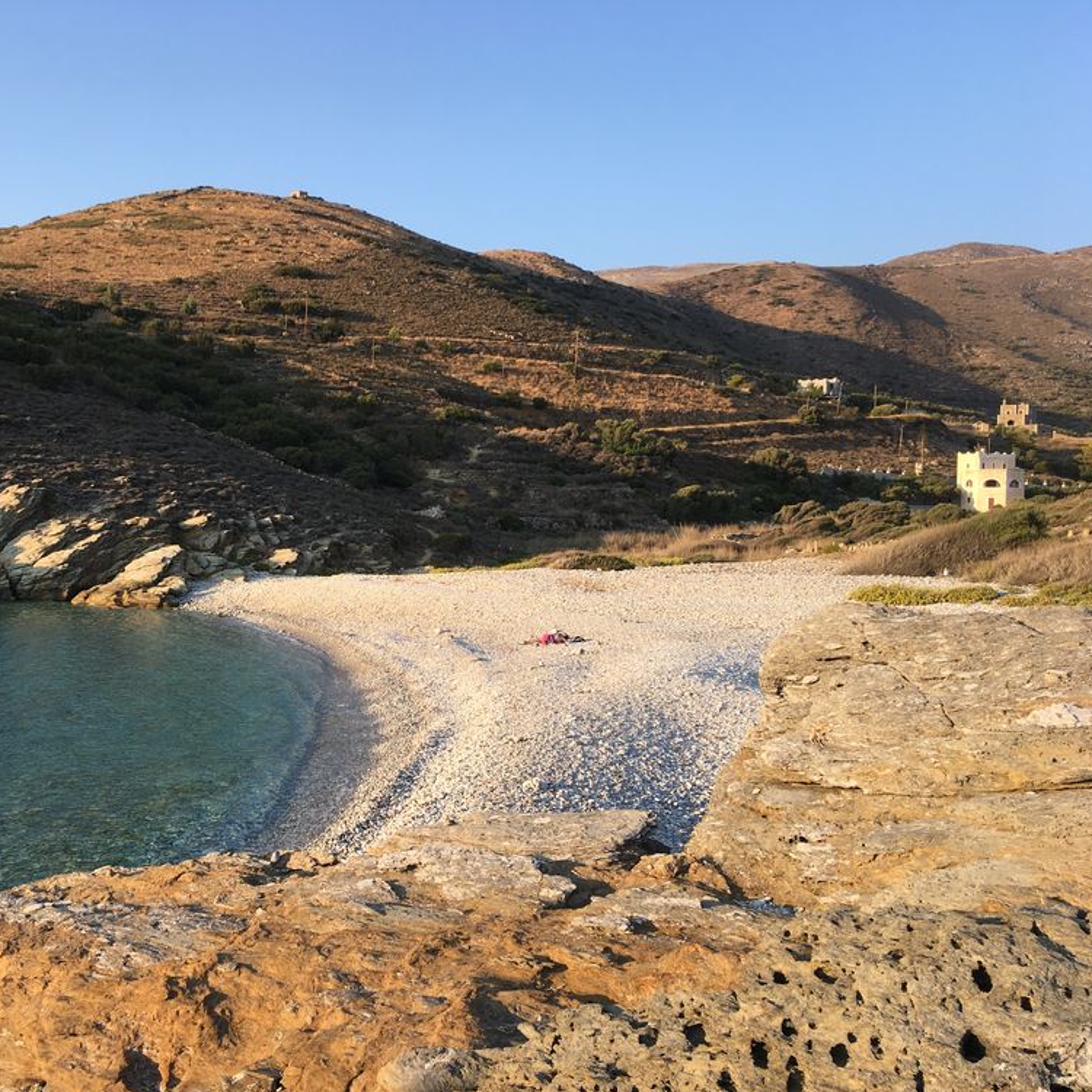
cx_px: 368
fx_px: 1249
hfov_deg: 46.5
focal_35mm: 35
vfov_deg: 47.2
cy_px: 545
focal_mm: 4.15
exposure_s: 1/557
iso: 25
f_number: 2.2
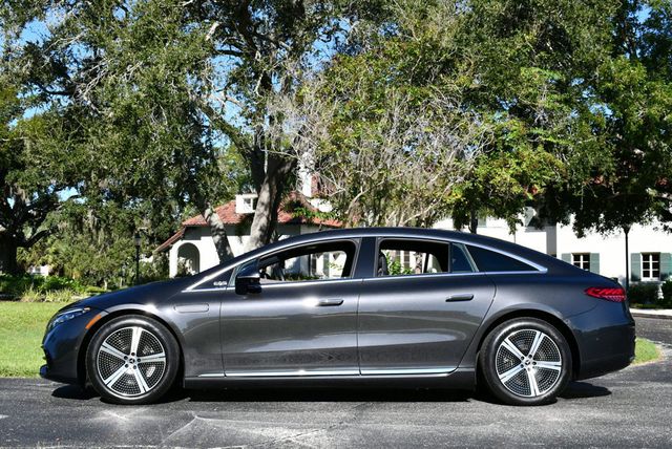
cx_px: 336
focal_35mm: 48
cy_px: 224
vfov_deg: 28.1
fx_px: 897
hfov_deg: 41.1
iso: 100
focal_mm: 24
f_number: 8
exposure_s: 1/250
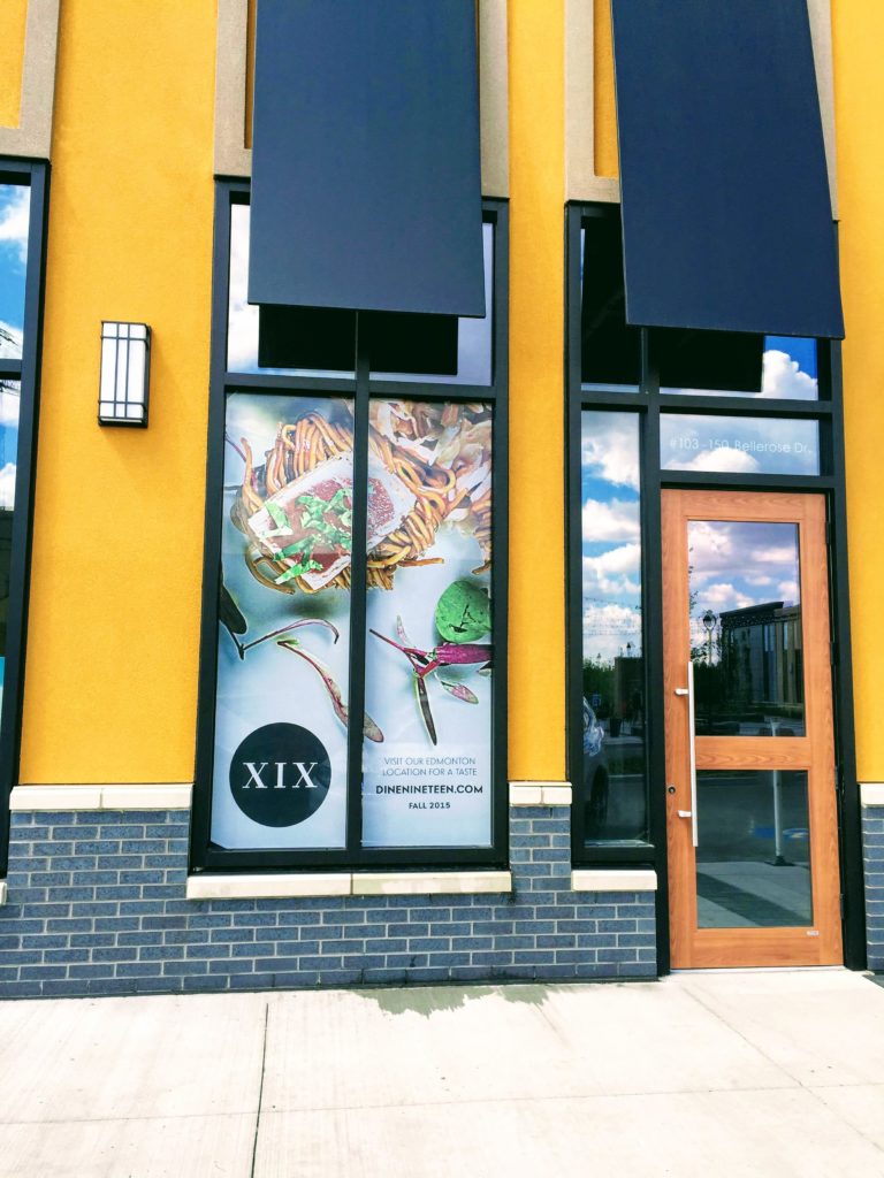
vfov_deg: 61.7
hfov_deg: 48.2
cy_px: 589
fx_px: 987
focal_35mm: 29
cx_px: 442
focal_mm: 4.15
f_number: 2.2
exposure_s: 1/581
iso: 32
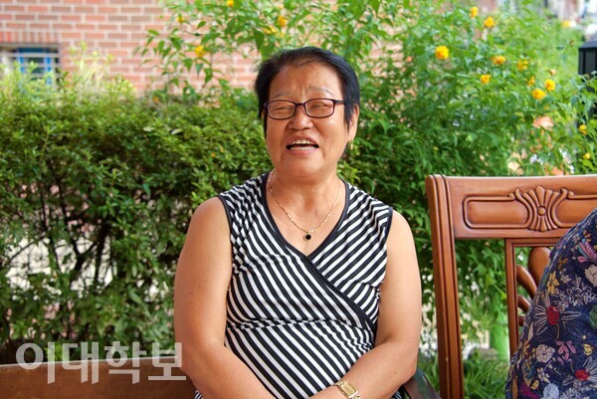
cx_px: 298
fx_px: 962
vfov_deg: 23.4
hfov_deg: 34.5
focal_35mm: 58
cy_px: 200
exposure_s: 1/60
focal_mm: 58
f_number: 5.6
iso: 100
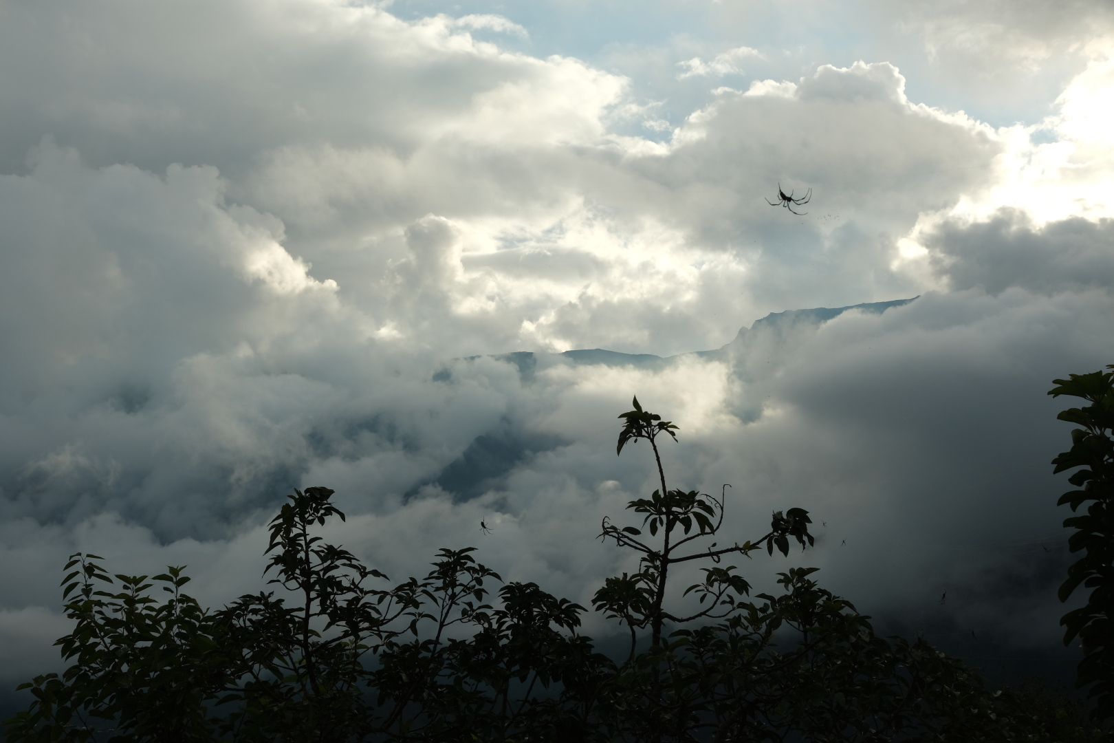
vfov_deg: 27.5
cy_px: 372
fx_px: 1516
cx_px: 557
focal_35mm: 49
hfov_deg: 40.3
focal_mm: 32.9
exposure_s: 1/250
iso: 160
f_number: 13
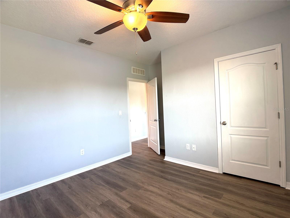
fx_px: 201
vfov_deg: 56.8
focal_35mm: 24
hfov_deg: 71.6
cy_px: 109
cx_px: 145
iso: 160
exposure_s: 1/120
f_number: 1.78
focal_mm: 6.76
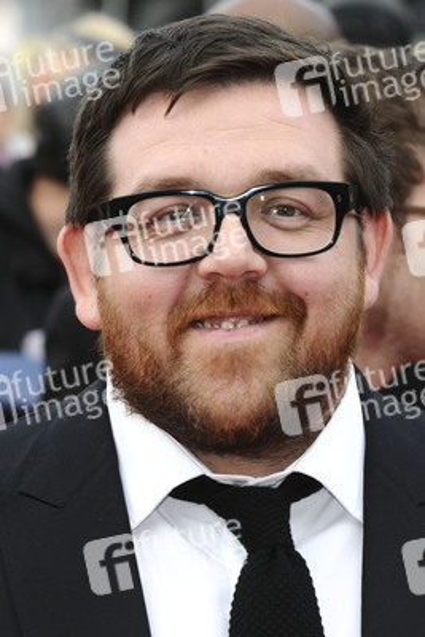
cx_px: 212
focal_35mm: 120
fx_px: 2123
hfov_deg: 11.4
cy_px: 318
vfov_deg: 17.1
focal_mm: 80
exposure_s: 1/200
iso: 250
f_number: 5
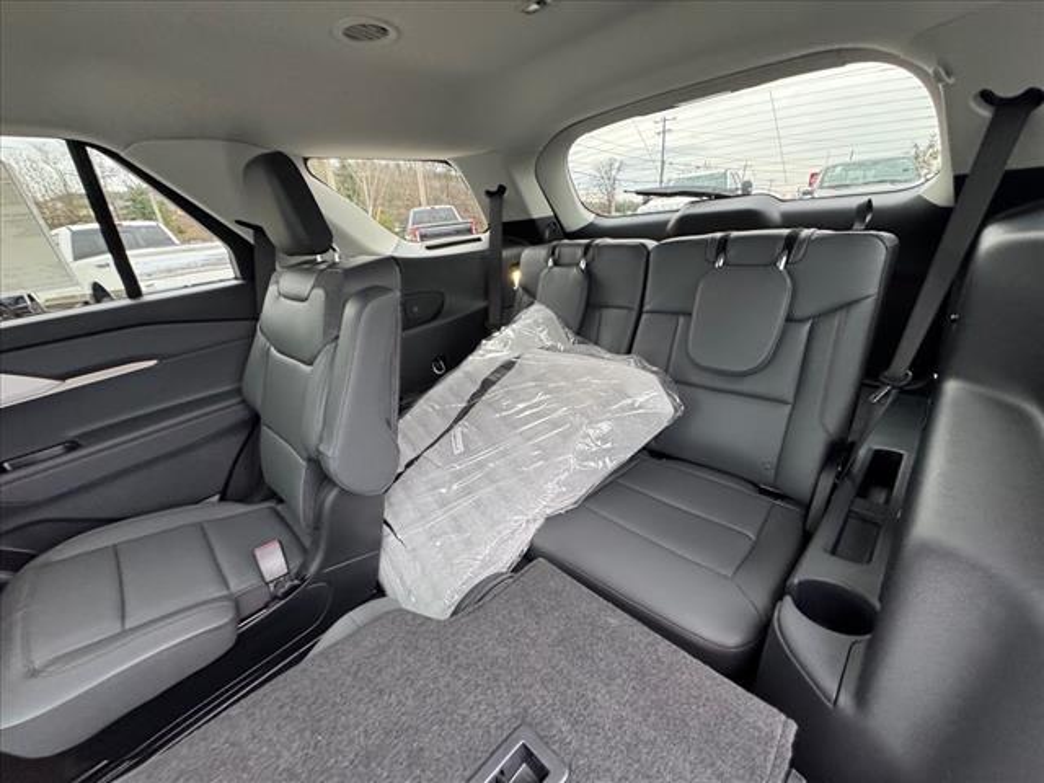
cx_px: 522
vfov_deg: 85.7
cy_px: 392
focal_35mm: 14
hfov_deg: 102.1
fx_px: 422
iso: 320
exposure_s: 1/88
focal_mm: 2.22
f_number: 2.2
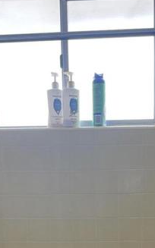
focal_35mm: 83
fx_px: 562
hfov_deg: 15.6
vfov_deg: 22.8
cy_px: 304
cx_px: 118
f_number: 1.6
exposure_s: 1/120
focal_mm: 5.1
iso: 64
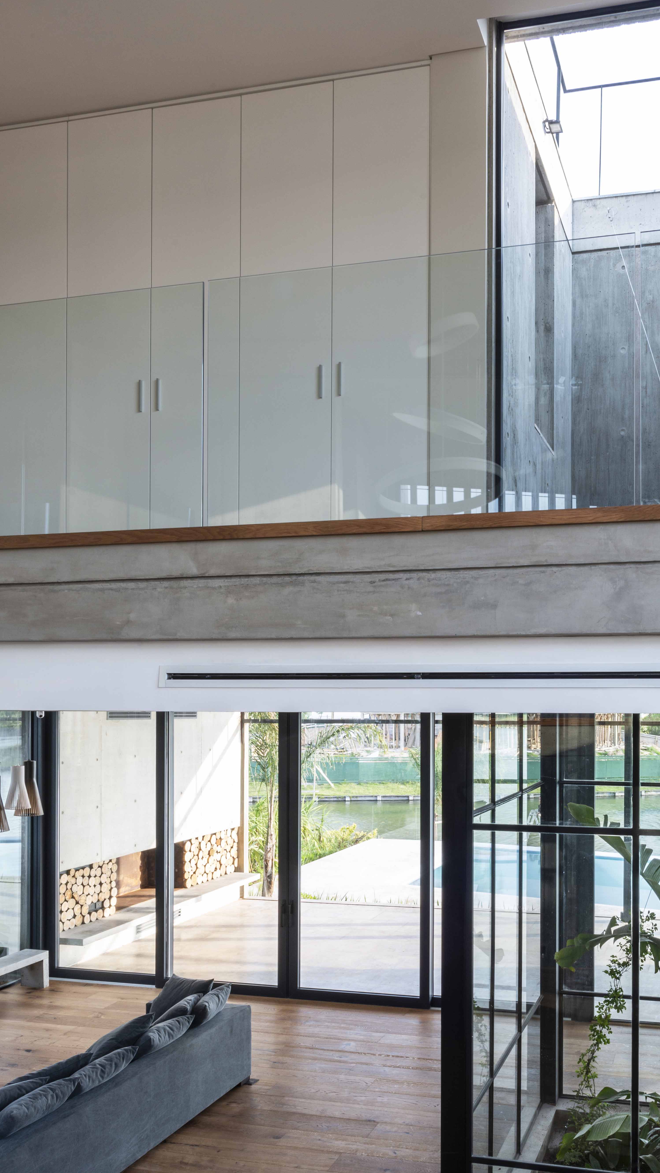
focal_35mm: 29
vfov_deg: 65.4
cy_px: 705
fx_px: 902
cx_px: 506
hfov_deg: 39.0
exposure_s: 1/5
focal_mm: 20
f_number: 16
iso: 160
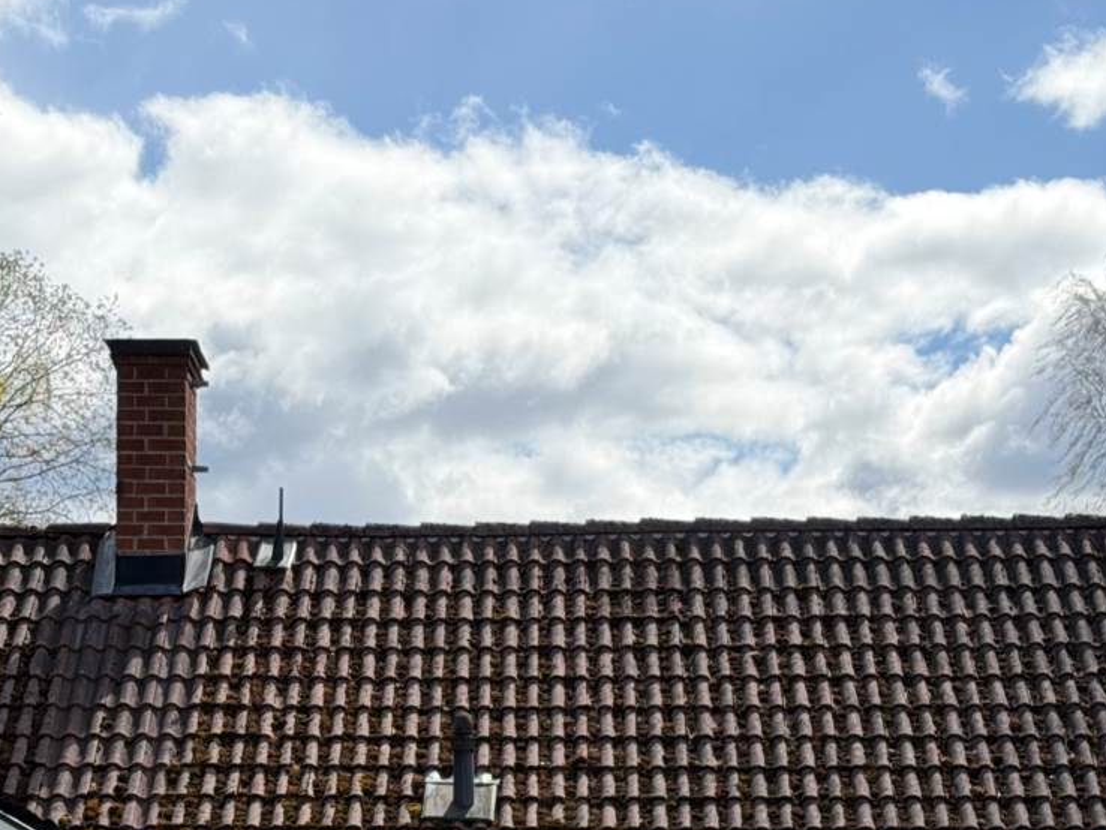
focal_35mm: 117
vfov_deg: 12.4
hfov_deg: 16.8
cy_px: 995
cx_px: 330
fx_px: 3739
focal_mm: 6.76
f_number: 1.78
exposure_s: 1/4587
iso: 100
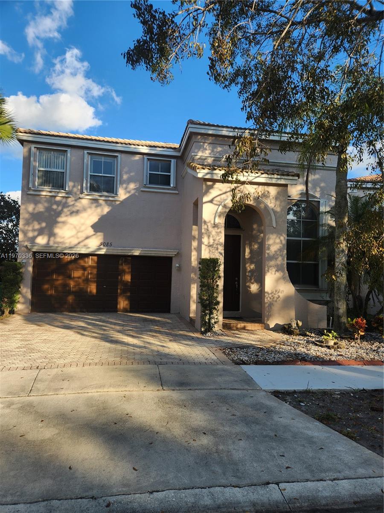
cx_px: 192
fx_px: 340
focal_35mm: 23
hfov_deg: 58.9
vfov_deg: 73.9
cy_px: 256
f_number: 1.8
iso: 20
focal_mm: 5.4
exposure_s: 1/580
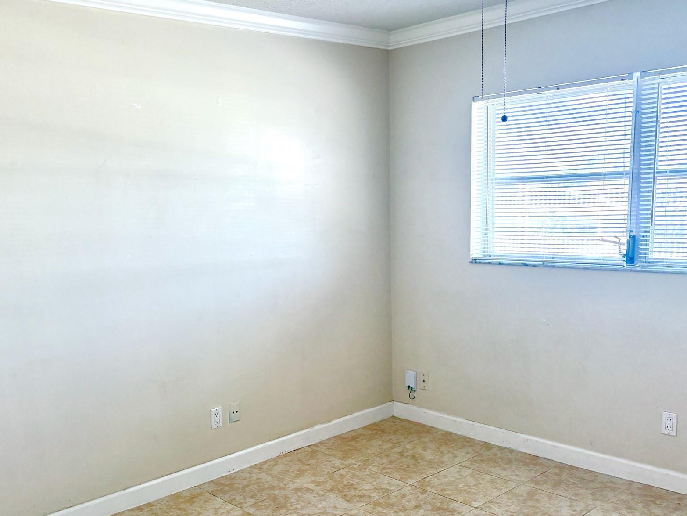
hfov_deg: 53.7
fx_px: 675
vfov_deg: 41.5
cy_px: 320
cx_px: 289
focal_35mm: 34
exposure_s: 1/163
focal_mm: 5.96
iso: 80
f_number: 1.6
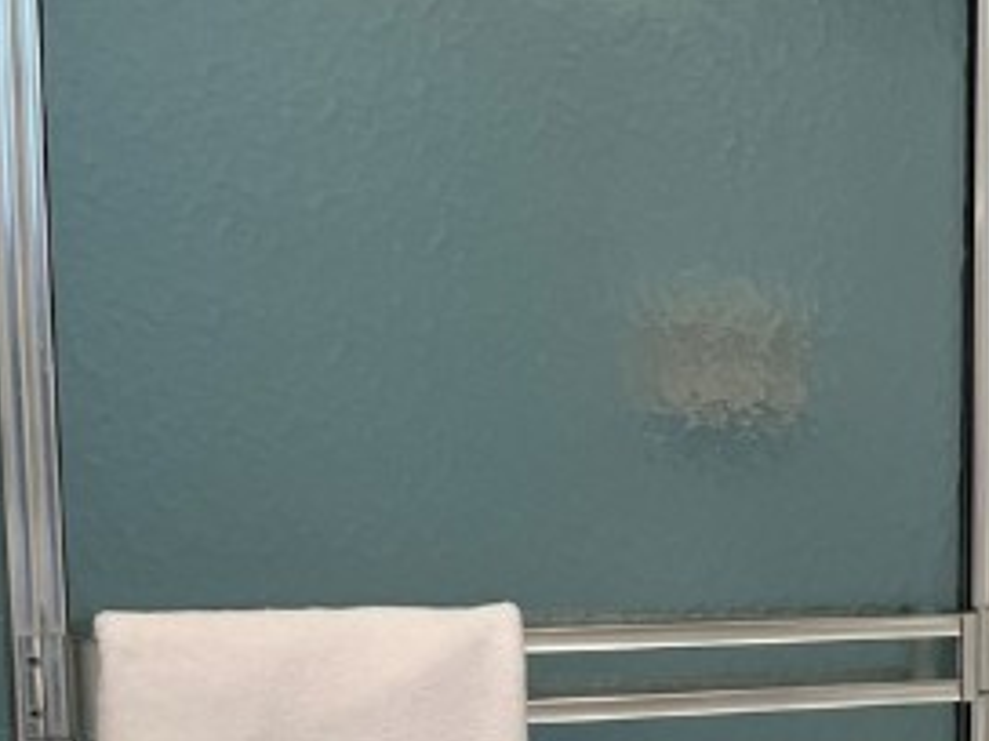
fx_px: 2800
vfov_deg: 14.7
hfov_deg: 16.7
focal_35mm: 98
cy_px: 803
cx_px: 1778
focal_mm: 5.1
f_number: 1.6
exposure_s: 1/60
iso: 80
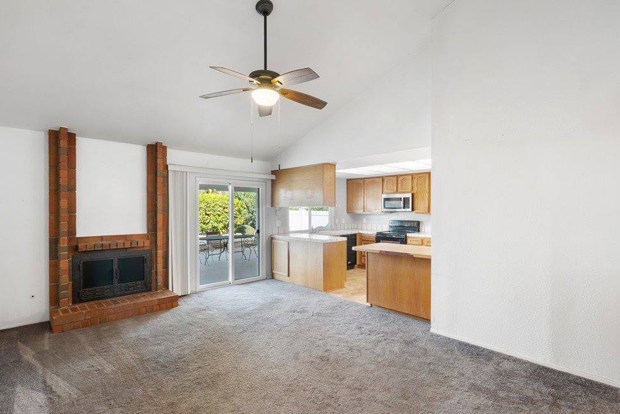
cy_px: 214
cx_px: 313
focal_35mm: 17
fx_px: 293
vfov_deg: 70.4
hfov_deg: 93.3
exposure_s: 25
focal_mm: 16
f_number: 22
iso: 100
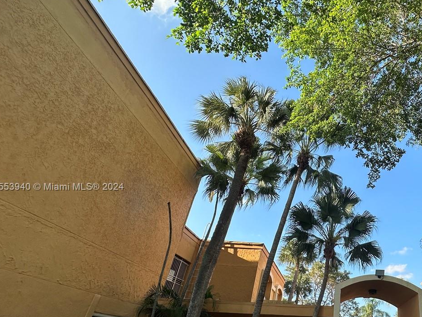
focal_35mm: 24
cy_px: 187
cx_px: 341
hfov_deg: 64.8
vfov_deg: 56.5
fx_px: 293
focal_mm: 2.22
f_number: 2.2
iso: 40
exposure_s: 1/658
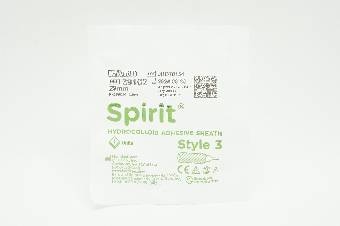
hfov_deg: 31.9
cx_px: 170
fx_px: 594
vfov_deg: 21.5
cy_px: 113
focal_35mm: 63
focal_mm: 42
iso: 400
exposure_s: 1/15
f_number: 11
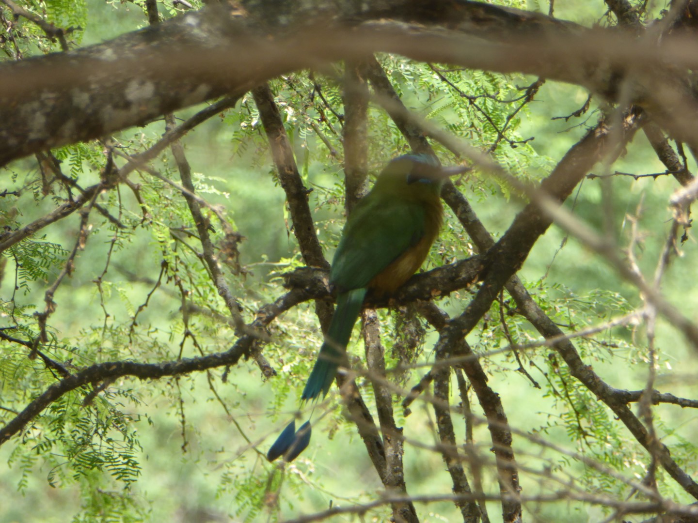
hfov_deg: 2.6
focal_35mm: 753
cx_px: 349
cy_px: 262
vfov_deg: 2.0
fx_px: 15184
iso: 160
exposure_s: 1/125
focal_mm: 121.5
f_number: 6.3
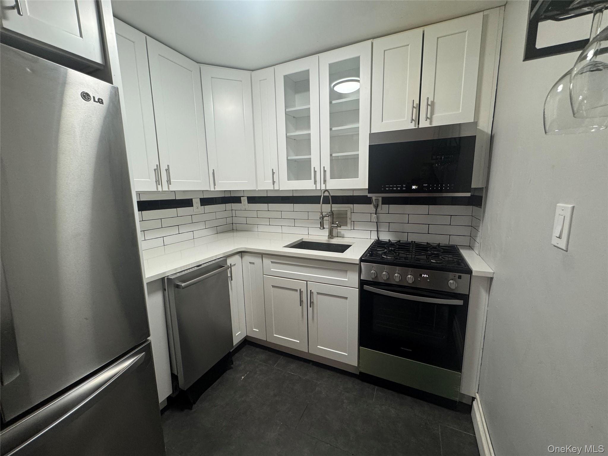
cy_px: 228
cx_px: 304
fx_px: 246
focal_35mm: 14
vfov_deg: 85.7
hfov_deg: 102.1
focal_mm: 2.22
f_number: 2.2
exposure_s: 1/60
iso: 200
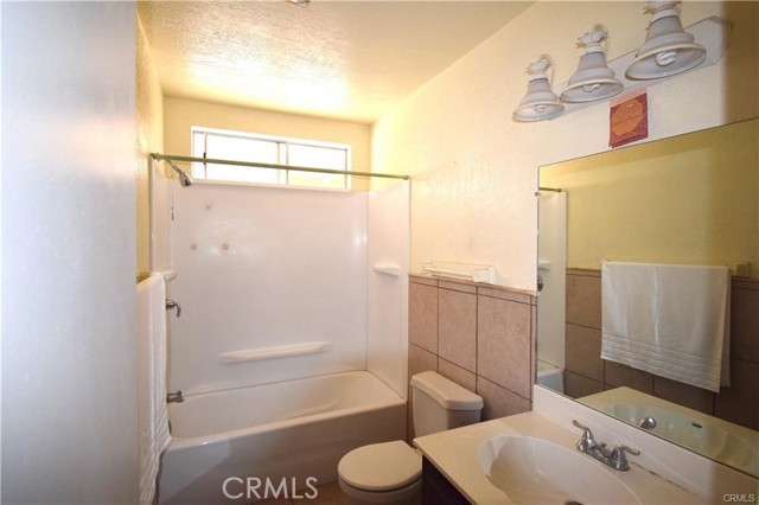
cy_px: 252
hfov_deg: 92.5
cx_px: 380
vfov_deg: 69.6
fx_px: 363
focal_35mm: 17
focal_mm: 11.5
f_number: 4.8
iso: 1100
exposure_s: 1/60
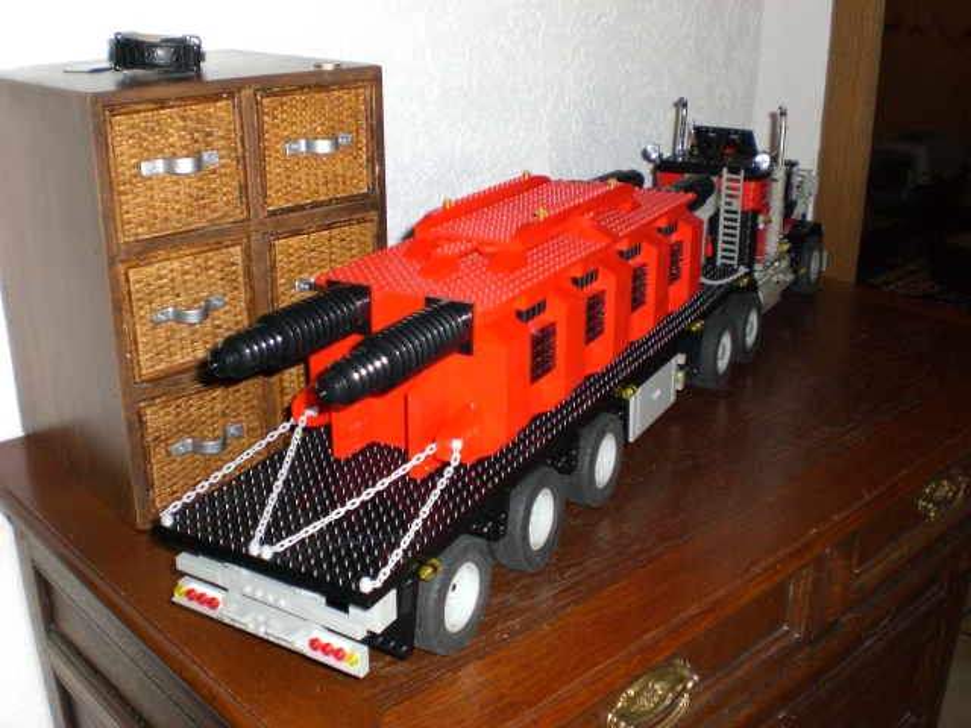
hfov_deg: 49.0
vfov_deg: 37.7
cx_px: 486
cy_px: 364
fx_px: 1066
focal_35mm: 38
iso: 200
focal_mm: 6.3
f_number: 3.1
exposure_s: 1/60
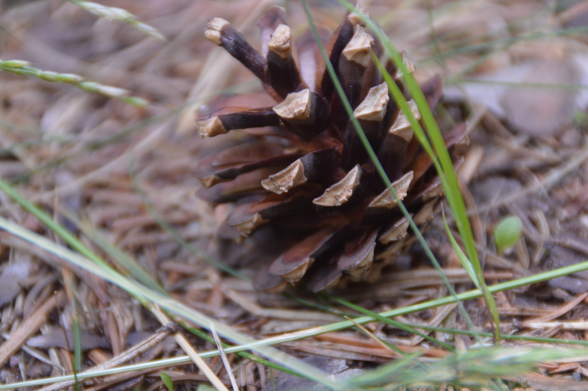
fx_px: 4895
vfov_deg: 4.6
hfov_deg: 6.9
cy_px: 196
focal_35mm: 300
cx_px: 294
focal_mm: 200
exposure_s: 1/100
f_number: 6.3
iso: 800
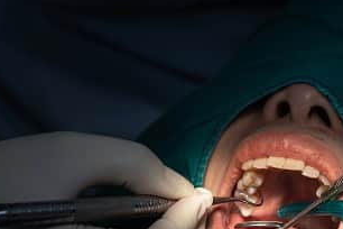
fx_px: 1496
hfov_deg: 13.0
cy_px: 185
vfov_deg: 8.7
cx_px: 306
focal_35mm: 157
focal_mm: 80
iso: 160
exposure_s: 1/125
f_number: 6.3
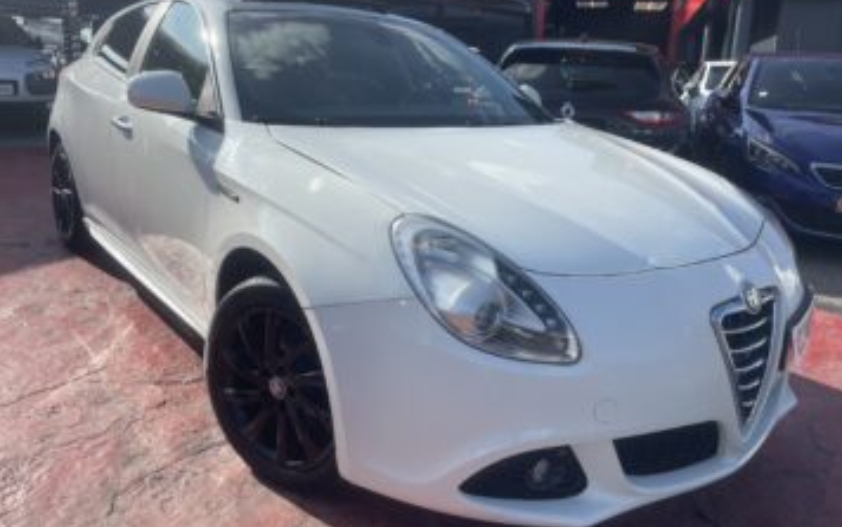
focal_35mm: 29
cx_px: 436
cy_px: 223
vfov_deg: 43.1
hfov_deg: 64.6
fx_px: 666
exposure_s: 1/3040
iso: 32
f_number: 1.6
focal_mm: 4.2
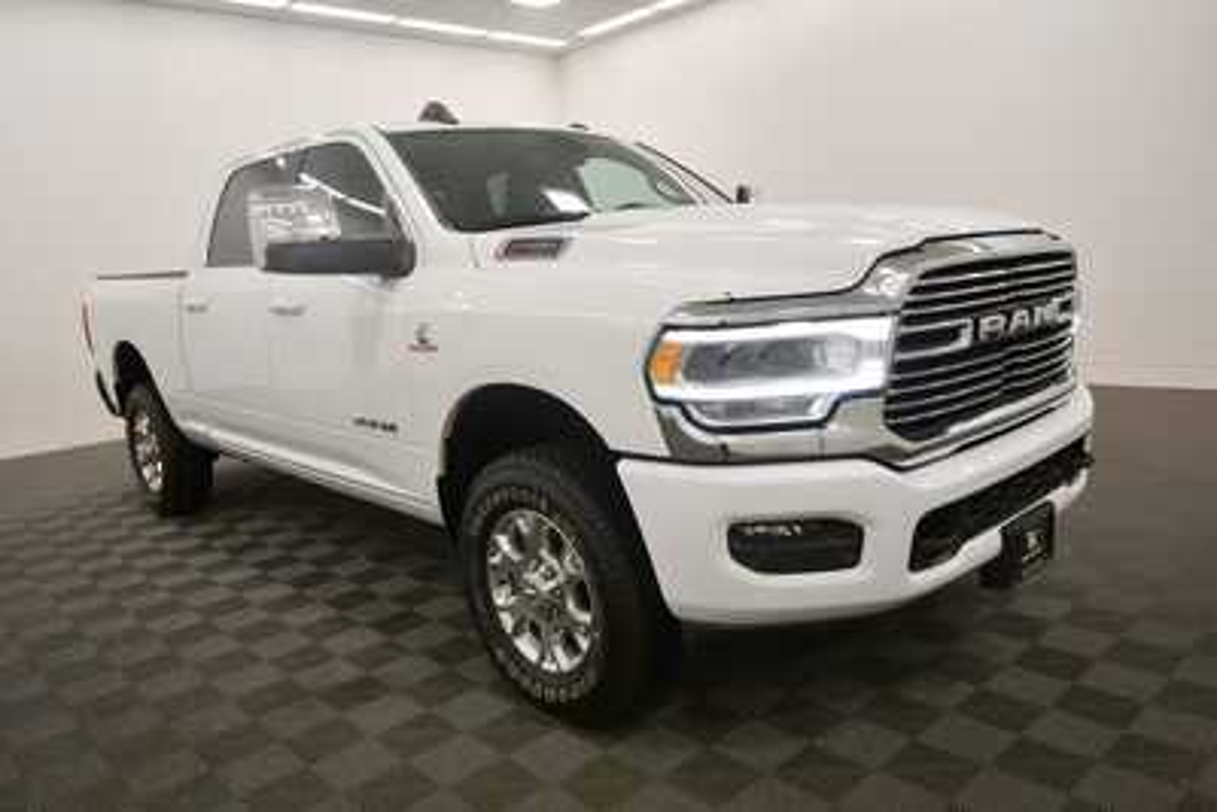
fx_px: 845
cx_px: 608
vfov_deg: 51.3
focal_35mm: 25
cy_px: 406
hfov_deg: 71.5
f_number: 5.3
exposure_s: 1/250
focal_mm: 17
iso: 720
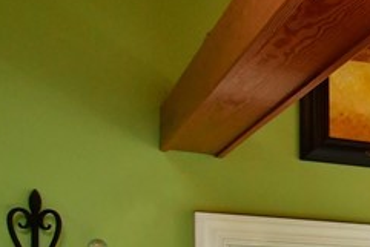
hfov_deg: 16.7
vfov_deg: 15.9
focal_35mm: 81
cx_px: 794
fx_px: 833
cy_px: 338
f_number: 8
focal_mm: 12
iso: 2000
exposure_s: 1/100
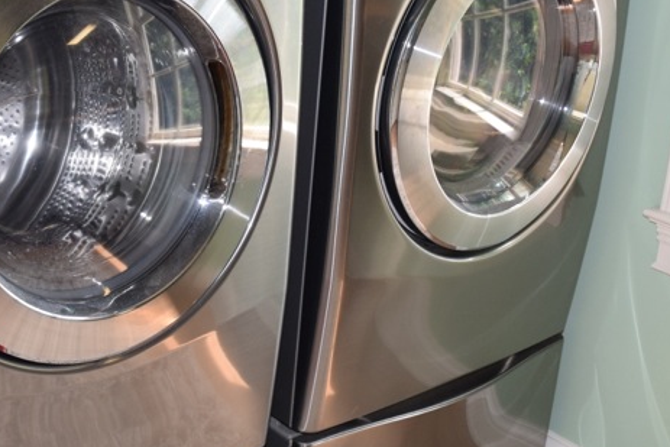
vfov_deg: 20.0
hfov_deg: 28.9
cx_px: 127
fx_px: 1267
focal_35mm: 68
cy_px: 203
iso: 800
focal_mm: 21
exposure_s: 1/100
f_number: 5
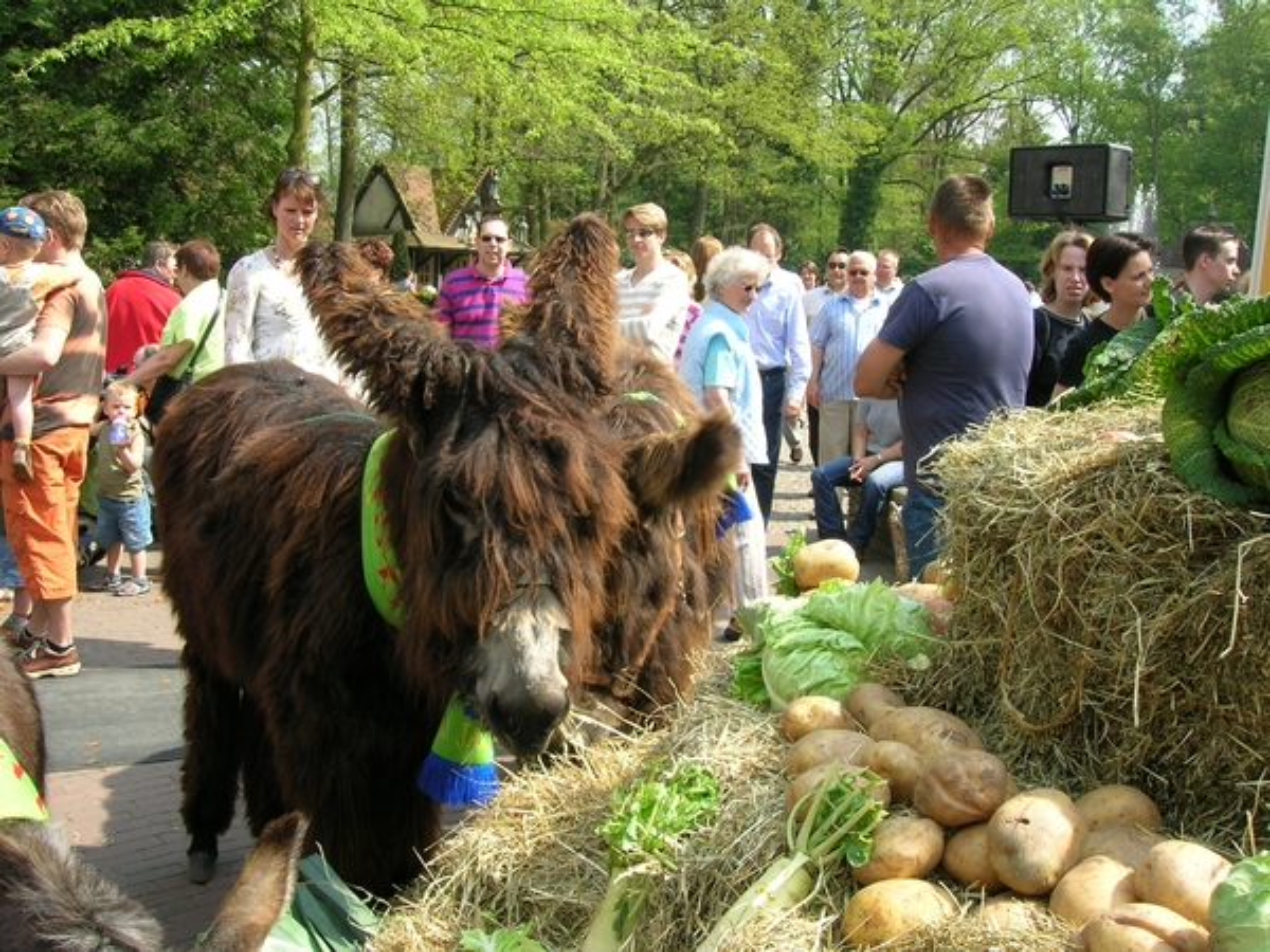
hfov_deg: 51.4
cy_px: 476
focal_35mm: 36
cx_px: 635
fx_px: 1321
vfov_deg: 39.7
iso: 50
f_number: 4.9
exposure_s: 1/128
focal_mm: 6
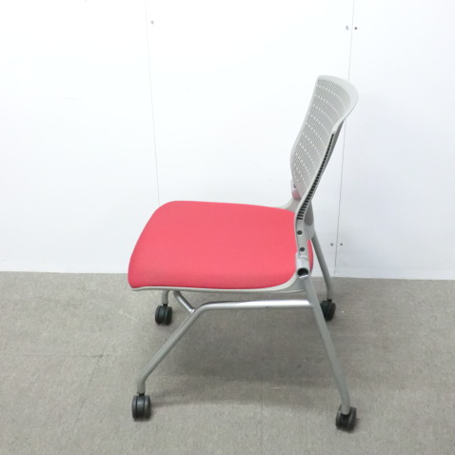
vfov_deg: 37.6
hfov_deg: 37.5
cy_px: 228
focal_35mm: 45
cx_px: 259
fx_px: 669
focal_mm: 6.9
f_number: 3.9
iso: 800
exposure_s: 1/30
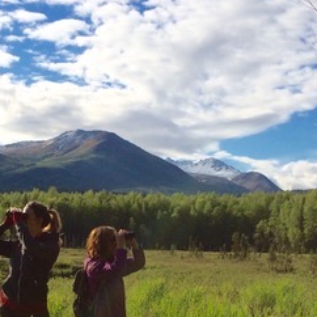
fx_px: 725
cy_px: 296
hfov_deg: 24.6
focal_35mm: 70
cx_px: 122
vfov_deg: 23.9
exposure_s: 1/3425
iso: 32
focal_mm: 4.12
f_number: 2.2
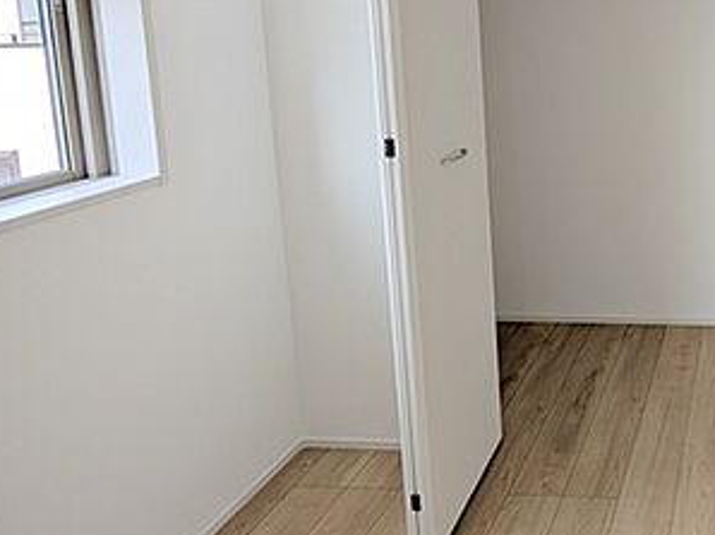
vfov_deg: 49.0
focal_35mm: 25
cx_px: 727
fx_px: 516
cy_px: 54
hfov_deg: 53.3
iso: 45
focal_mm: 2.02
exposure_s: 1/154
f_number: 1.7
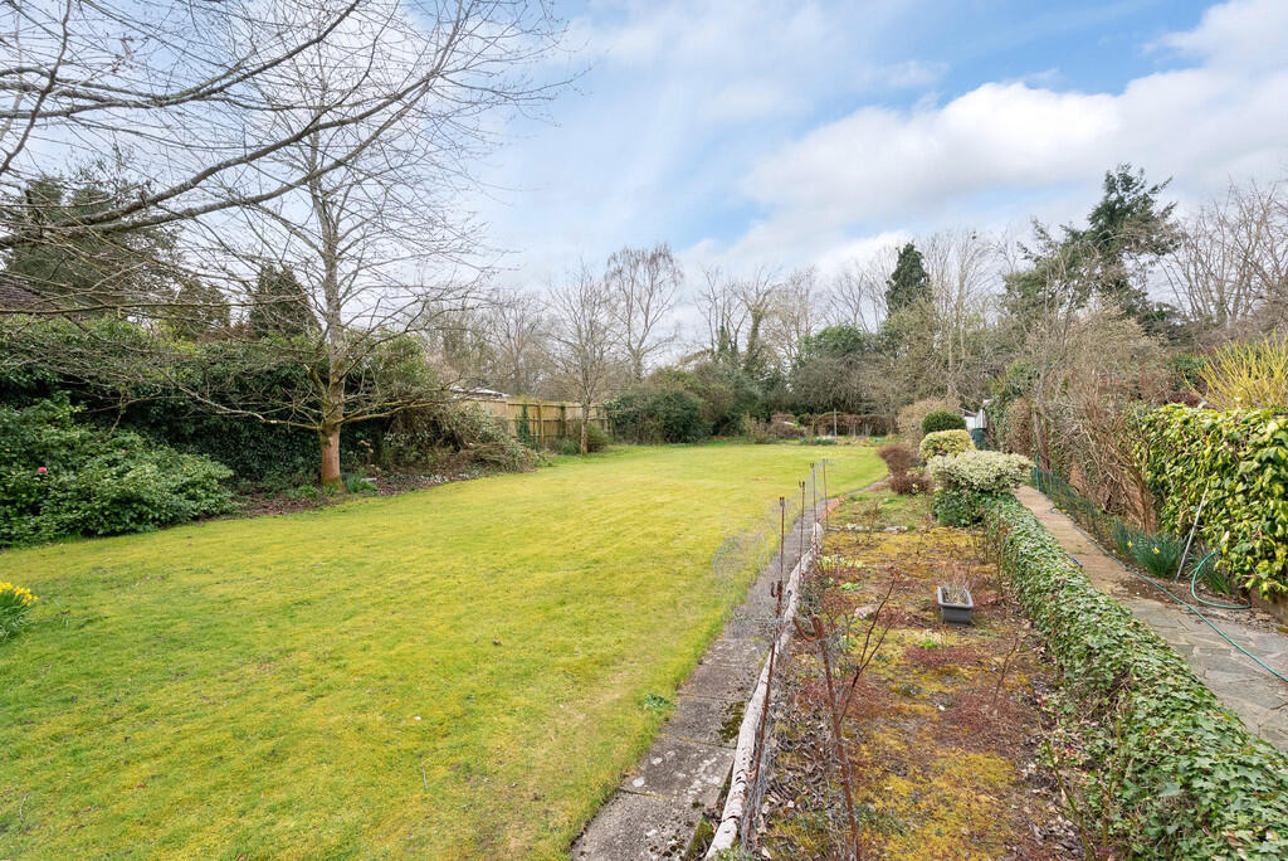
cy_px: 430
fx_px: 573
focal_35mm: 16
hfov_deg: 96.7
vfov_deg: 73.8
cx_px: 644
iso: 800
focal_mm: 16
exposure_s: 1/500
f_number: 7.1
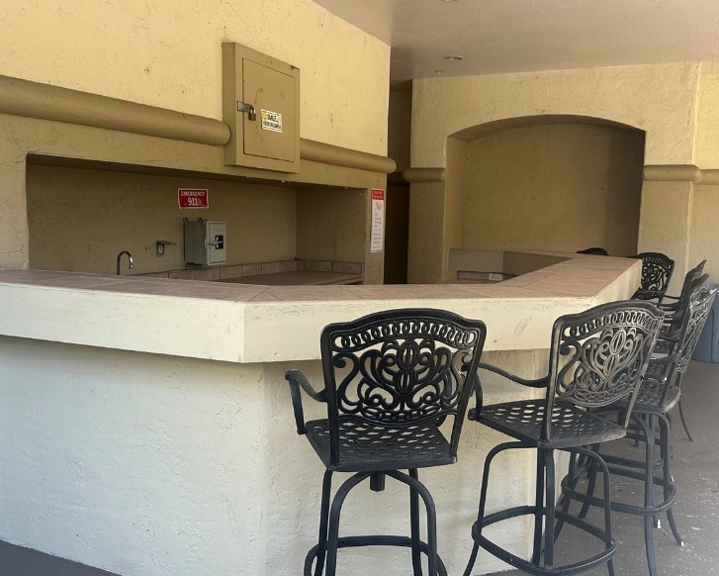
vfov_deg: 44.6
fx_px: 702
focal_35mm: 33
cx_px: 394
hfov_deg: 54.1
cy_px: 282
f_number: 1.78
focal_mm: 6.86
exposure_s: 1/121
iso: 125
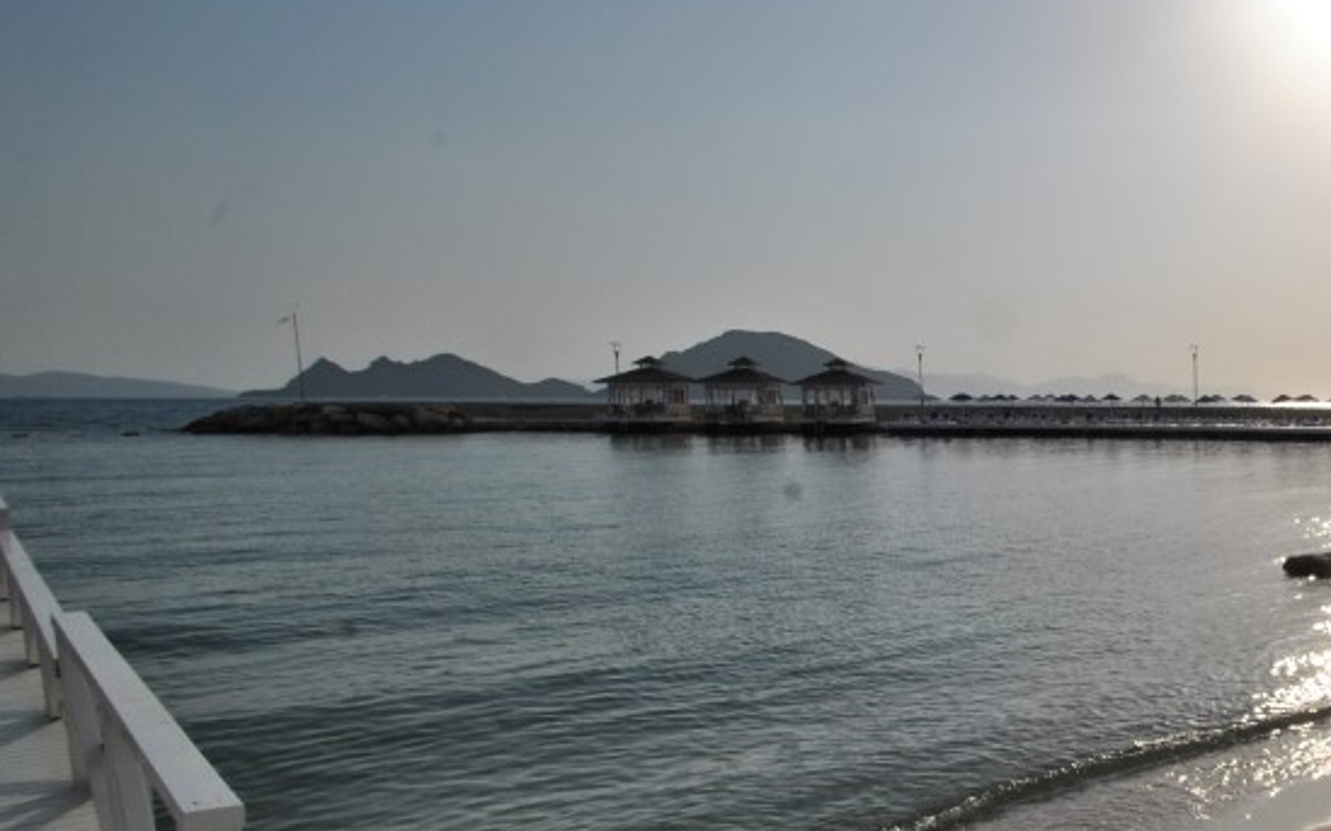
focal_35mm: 32
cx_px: 1354
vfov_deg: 38.7
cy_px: 589
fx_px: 1161
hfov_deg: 48.3
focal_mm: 10
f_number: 13
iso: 100
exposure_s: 1/640
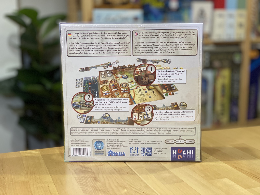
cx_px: 130
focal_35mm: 52
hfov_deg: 36.8
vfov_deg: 28.0
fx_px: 391
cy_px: 98
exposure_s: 1/50
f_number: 2
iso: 125
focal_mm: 6
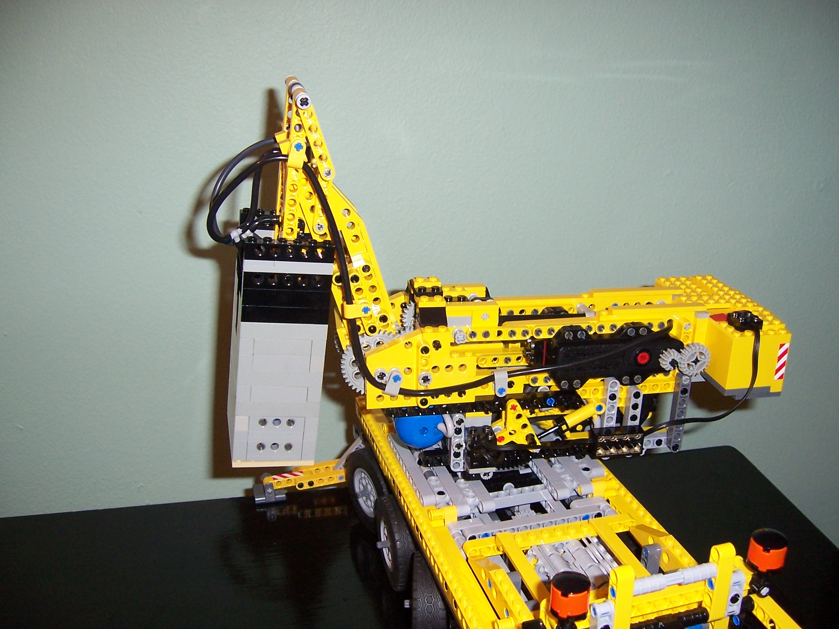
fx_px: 873
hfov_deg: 51.4
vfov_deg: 39.7
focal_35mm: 36
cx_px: 420
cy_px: 314
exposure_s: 1/60
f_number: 3
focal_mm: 6
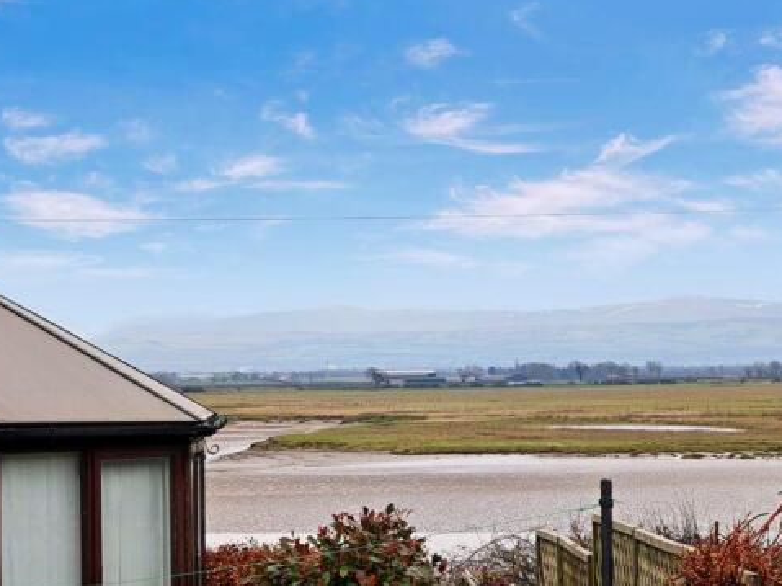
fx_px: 3297
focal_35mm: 146
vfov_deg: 10.2
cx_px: 455
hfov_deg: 13.5
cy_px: 270
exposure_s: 1/100
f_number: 2.5
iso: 80
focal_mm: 19.4
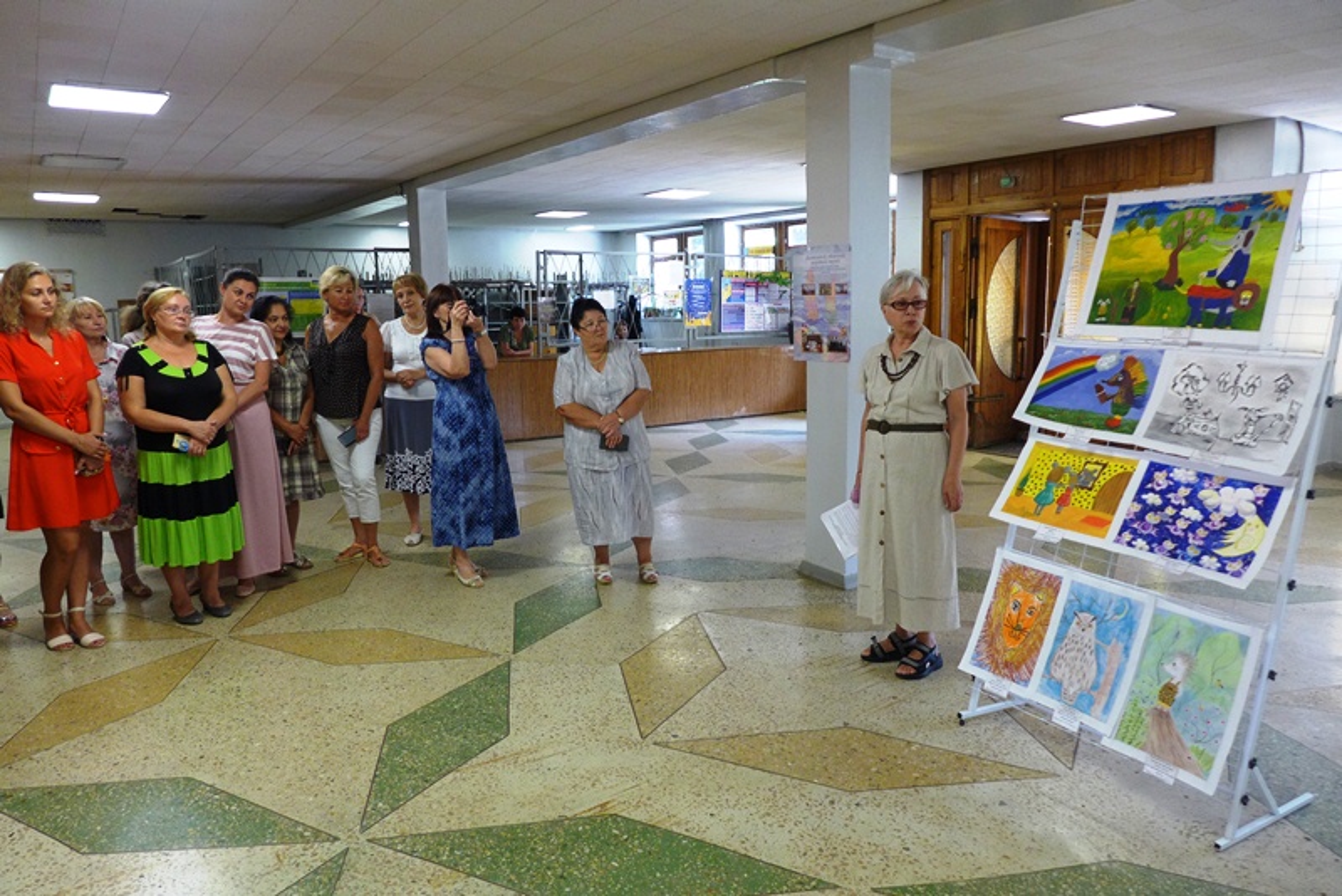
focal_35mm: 24
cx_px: 671
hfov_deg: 73.7
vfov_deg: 53.2
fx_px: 895
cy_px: 448
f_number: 1.4
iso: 160
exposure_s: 1/60
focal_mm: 4.7
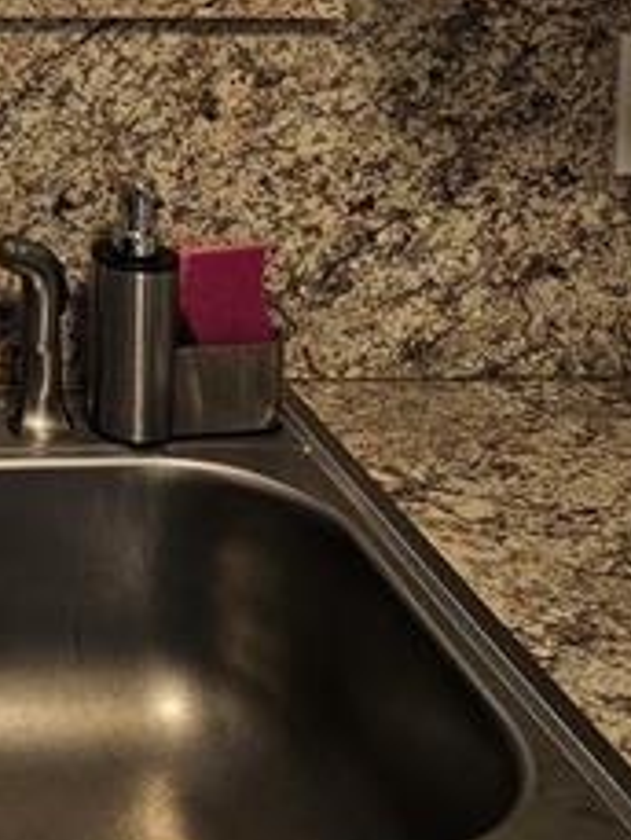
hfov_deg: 17.5
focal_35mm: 77
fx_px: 1870
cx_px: -268
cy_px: -304
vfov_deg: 22.2
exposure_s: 1/120
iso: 125
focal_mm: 5.4
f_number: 1.8
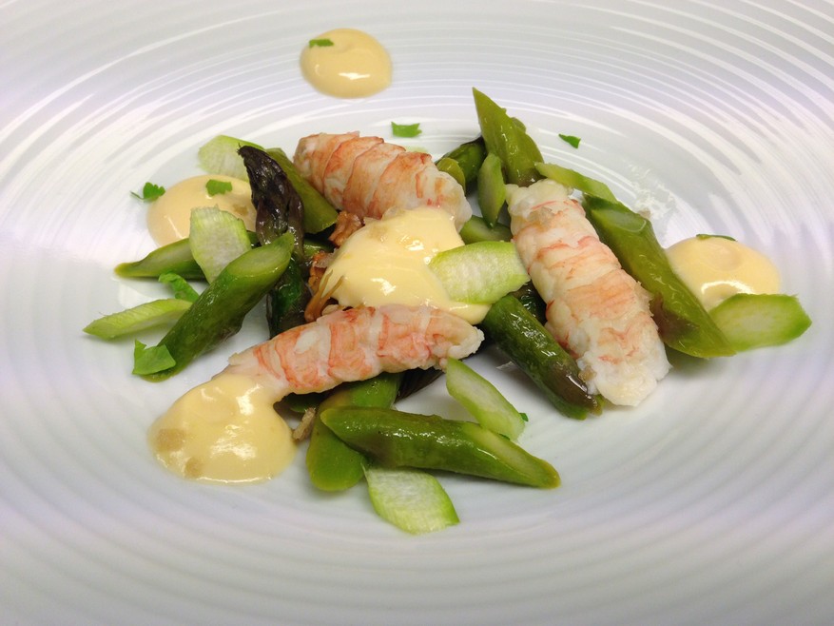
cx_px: 417
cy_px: 313
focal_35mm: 33
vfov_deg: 43.0
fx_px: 795
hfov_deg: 55.3
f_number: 2.4
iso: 100
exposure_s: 1/120
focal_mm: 4.12
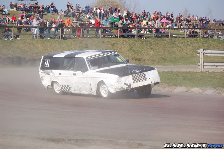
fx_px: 840
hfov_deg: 15.2
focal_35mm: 135
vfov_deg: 10.1
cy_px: 74
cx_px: 112
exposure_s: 1/800
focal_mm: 90
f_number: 7.1
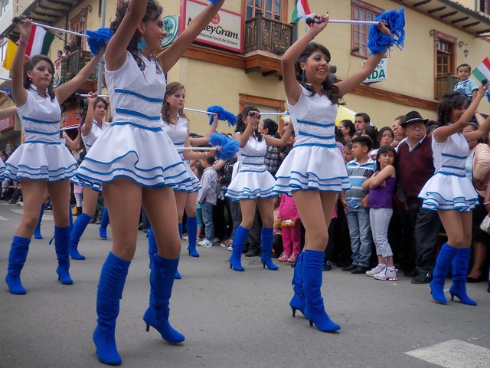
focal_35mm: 38
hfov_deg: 49.0
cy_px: 184
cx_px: 245
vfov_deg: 37.7
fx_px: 538
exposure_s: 1/320
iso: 100
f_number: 3.5
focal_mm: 6.3
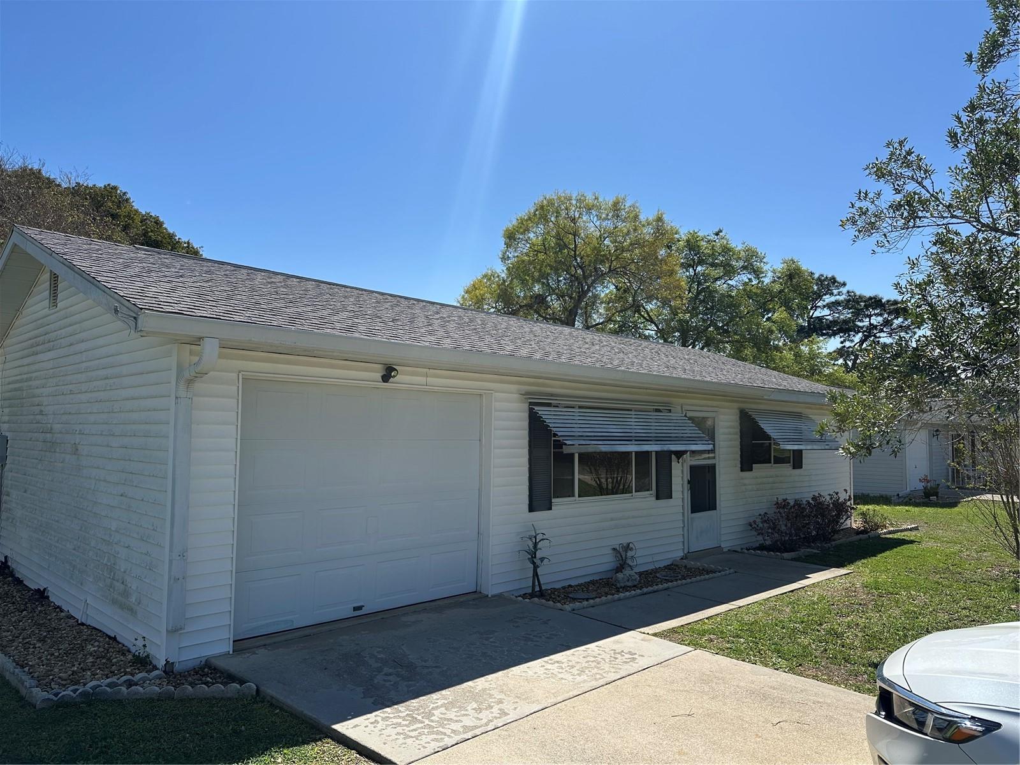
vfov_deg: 56.8
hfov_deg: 71.6
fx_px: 707
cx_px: 510
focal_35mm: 24
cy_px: 382
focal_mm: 6.86
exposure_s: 1/5525
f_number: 1.78
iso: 80
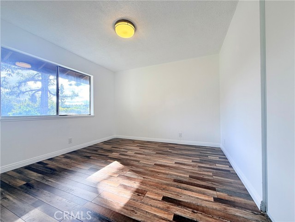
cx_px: 148
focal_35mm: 14
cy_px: 111
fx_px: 119
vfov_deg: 85.7
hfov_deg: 102.1
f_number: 2.2
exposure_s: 1/152
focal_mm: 2.22
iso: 64
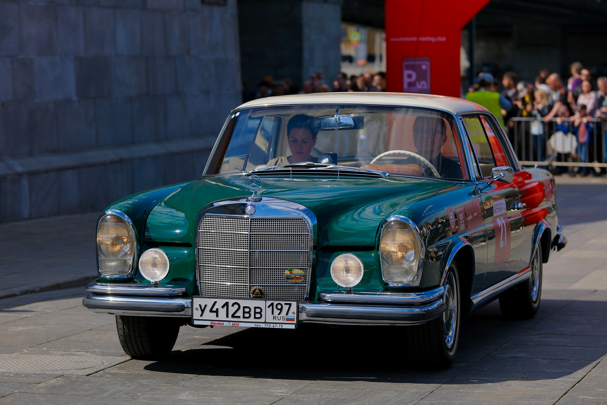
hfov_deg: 18.1
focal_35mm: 113
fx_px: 1905
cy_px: 202
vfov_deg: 12.1
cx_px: 304
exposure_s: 1/6400
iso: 160
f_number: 2.8
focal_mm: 75
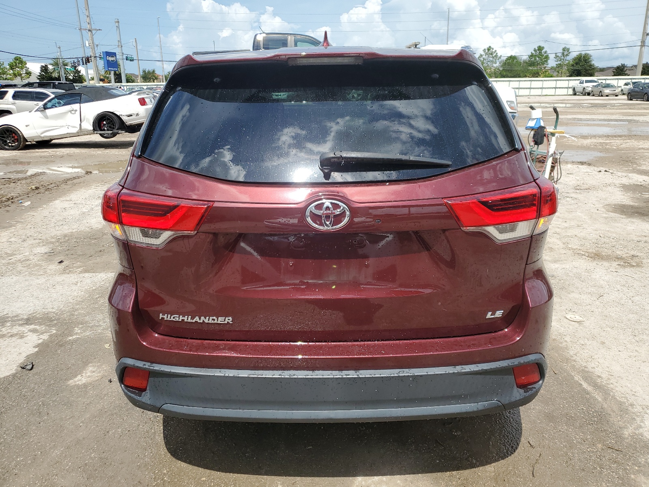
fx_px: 487
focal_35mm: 26
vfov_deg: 53.1
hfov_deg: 67.3
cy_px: 244
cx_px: 324
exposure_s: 1/3333
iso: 50
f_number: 1.5
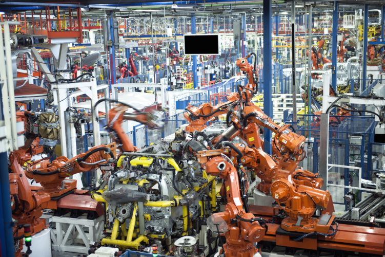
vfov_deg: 24.2
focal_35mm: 56
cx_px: 192
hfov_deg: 35.7
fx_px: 599
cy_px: 128
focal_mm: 56
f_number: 2.8
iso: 200
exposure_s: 1/13
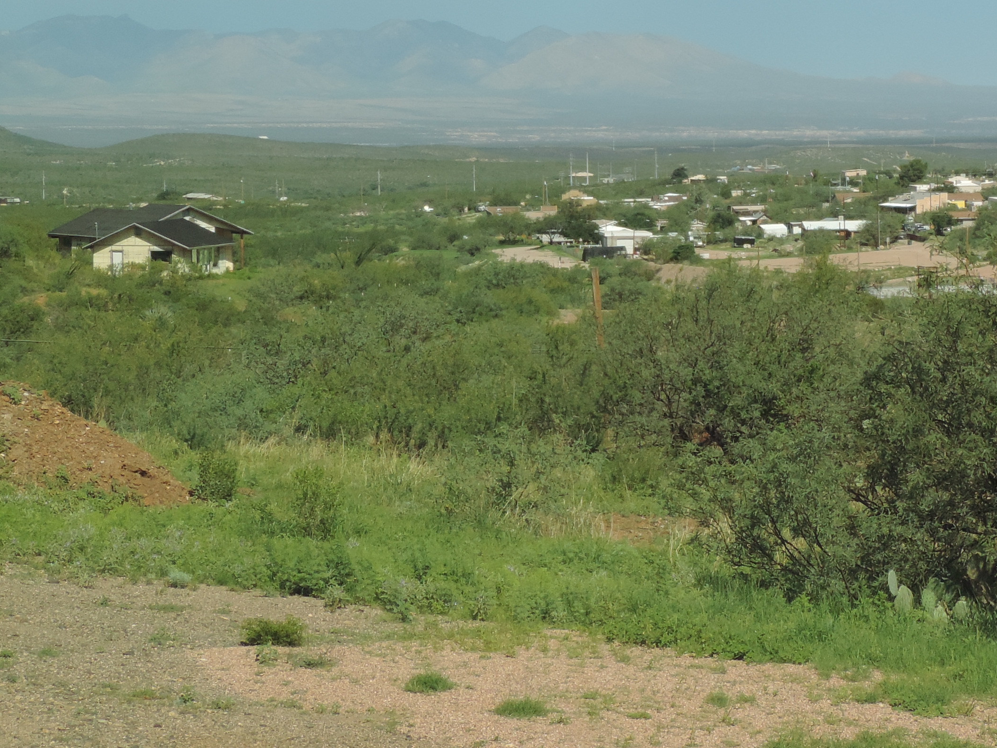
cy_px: 69
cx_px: 586
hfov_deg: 17.0
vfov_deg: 12.7
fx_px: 3341
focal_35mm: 116
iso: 80
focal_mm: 8.9
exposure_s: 1/640
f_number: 3.6
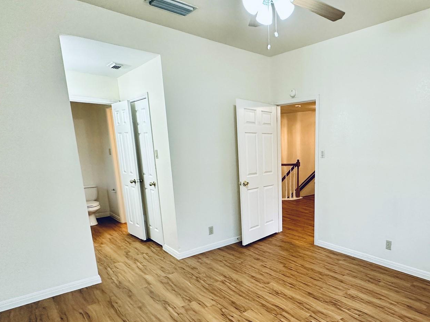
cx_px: 301
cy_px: 204
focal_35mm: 23
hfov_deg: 70.8
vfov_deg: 58.1
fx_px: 286
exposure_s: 1/120
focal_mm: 2.22
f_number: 2.2
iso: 250
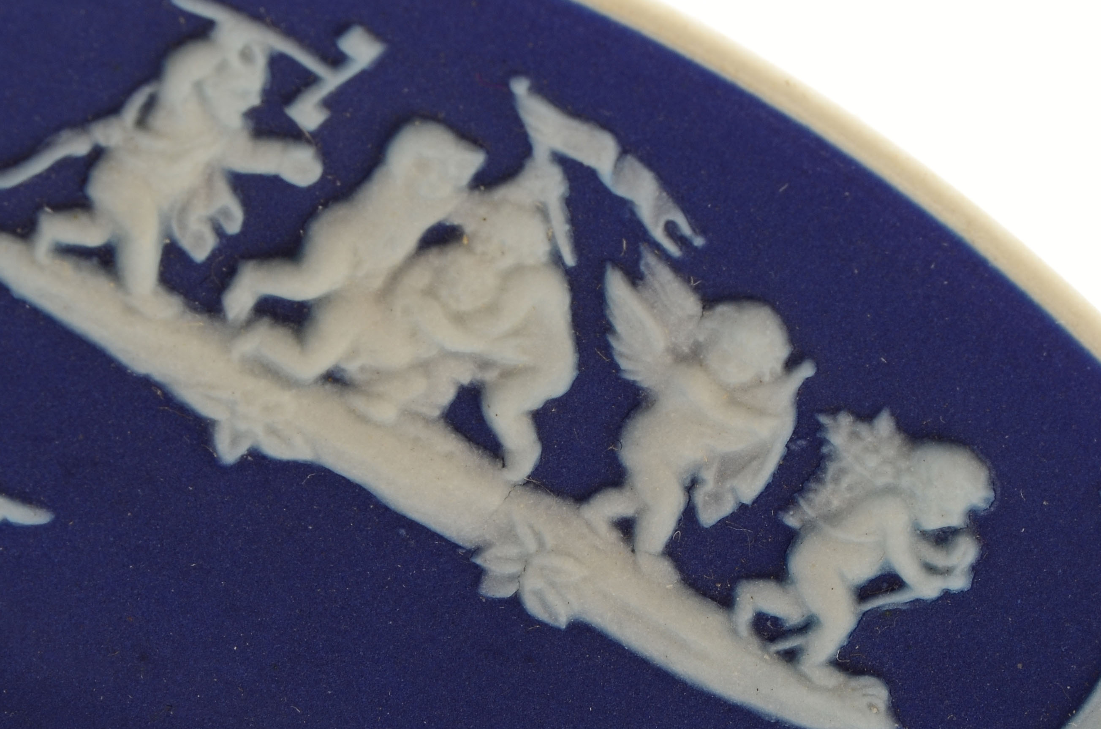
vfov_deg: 8.8
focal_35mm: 156
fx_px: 4760
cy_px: 490
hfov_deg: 13.2
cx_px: 443
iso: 100
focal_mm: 55
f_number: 18
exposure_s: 1/160
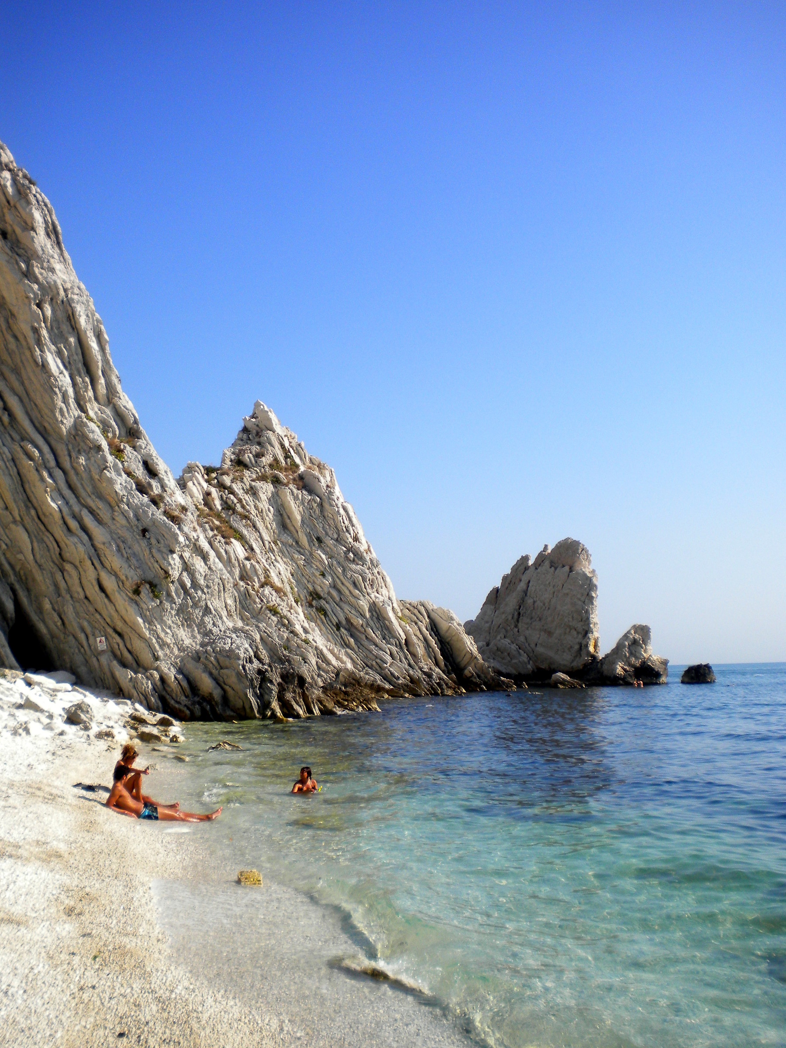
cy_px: 524
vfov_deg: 52.6
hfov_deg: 40.7
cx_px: 393
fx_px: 1060
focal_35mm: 35
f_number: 4.6
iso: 80
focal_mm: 6.3
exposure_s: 1/661
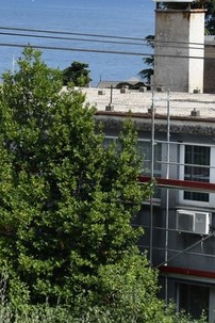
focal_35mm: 169
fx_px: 1514
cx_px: -156
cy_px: 83
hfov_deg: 7.9
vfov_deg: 12.1
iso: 100
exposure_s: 1/250
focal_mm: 38
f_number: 8
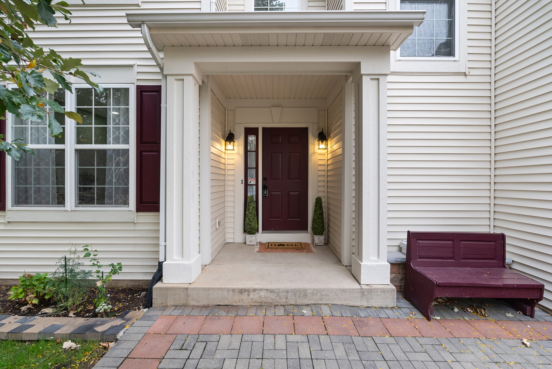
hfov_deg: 96.7
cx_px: 276
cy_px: 184
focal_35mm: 16
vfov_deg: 73.8
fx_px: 245
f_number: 8
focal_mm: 16
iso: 640
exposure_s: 1/25
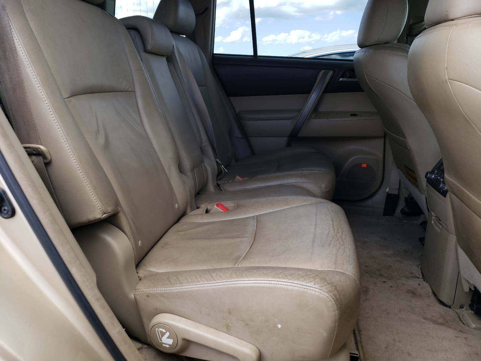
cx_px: 240
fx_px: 361
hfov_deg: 67.3
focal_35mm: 26
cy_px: 180
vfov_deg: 53.1
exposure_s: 1/294
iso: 50
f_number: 1.5
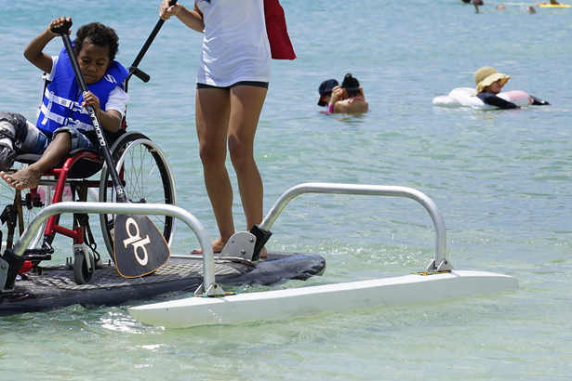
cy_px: 126
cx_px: 44
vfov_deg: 4.8
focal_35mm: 287
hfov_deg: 7.2
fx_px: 4560
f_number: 9
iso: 100
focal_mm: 147
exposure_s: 1/250
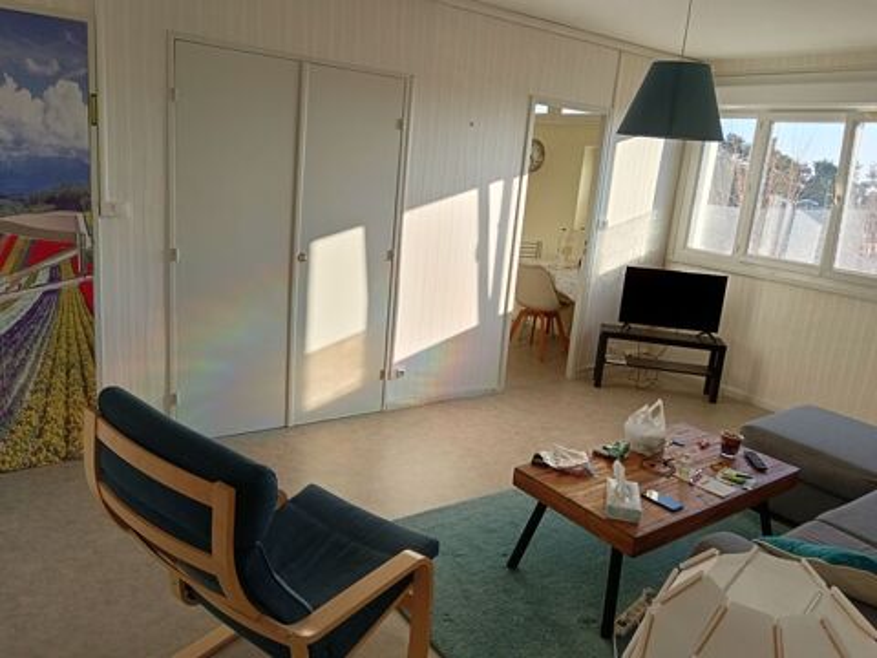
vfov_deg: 51.4
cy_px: 329
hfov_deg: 65.3
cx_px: 438
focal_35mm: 27
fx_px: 684
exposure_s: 1/123
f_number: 1.9
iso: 100
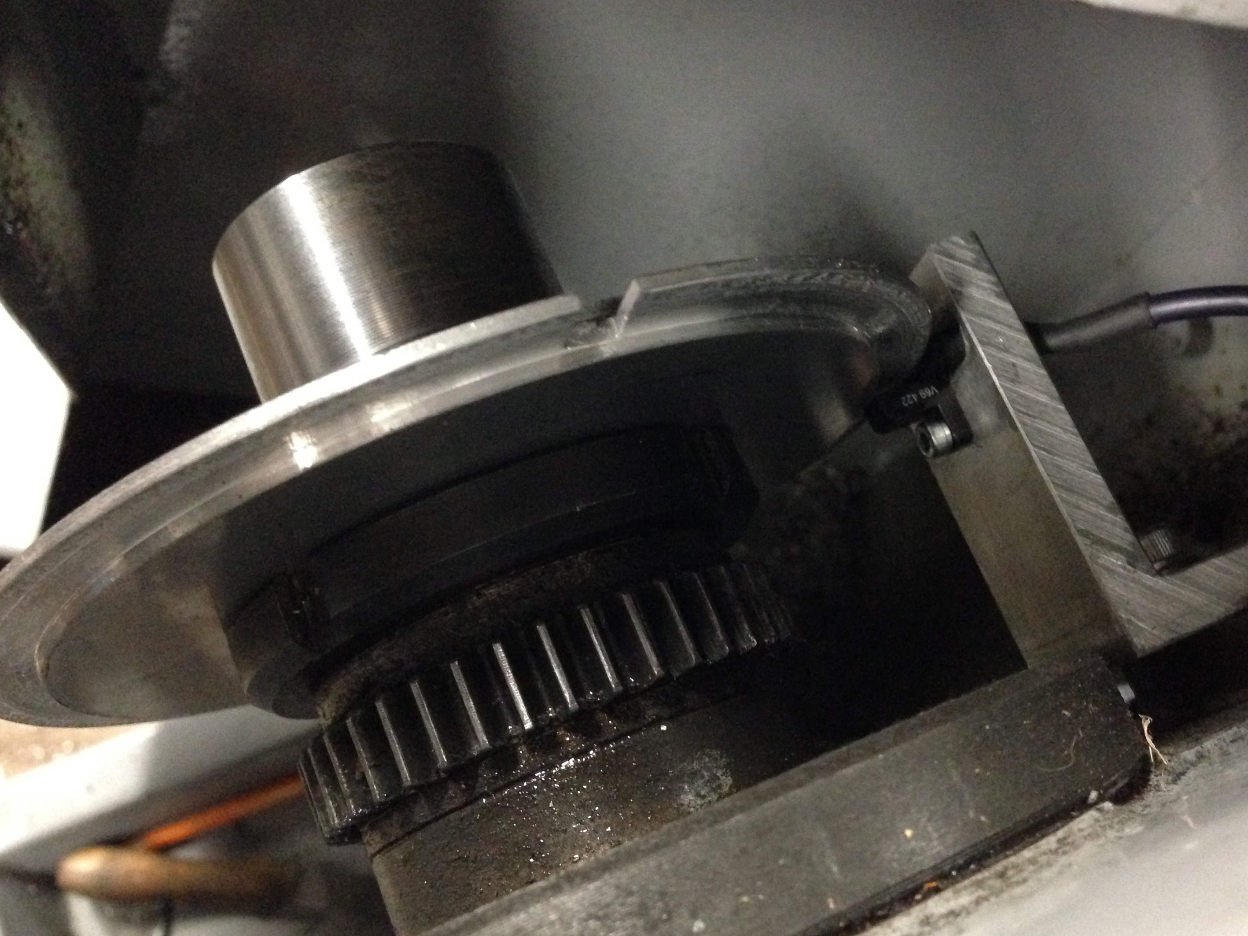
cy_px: 485
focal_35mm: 38
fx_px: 1370
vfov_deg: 37.7
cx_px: 696
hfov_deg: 48.9
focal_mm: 4.12
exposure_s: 1/17
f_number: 2.4
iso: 800
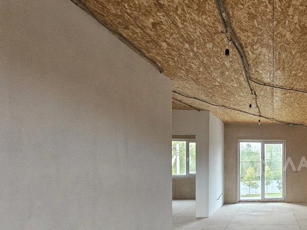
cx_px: 298
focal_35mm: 26
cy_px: 162
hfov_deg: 54.5
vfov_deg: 51.6
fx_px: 231
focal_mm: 2.2
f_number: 2.2
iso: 320
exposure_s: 1/77.4
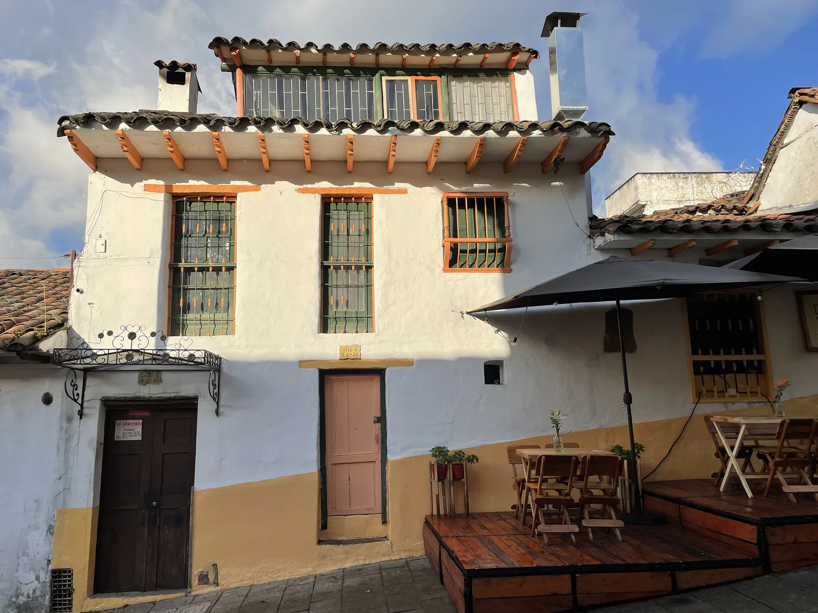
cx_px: 409
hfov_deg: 67.3
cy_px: 306
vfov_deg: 53.1
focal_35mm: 26
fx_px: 614
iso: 32
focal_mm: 4.2
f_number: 1.6
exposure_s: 1/3731
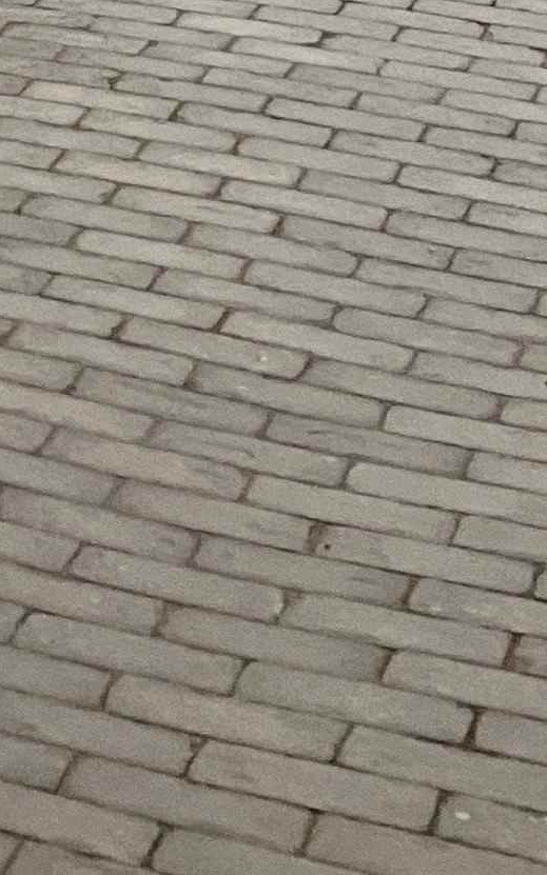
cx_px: -988
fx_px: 3436
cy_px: -1096
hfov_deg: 8.0
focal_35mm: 144
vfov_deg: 12.2
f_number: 1.8
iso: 250
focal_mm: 3.99
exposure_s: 1/60
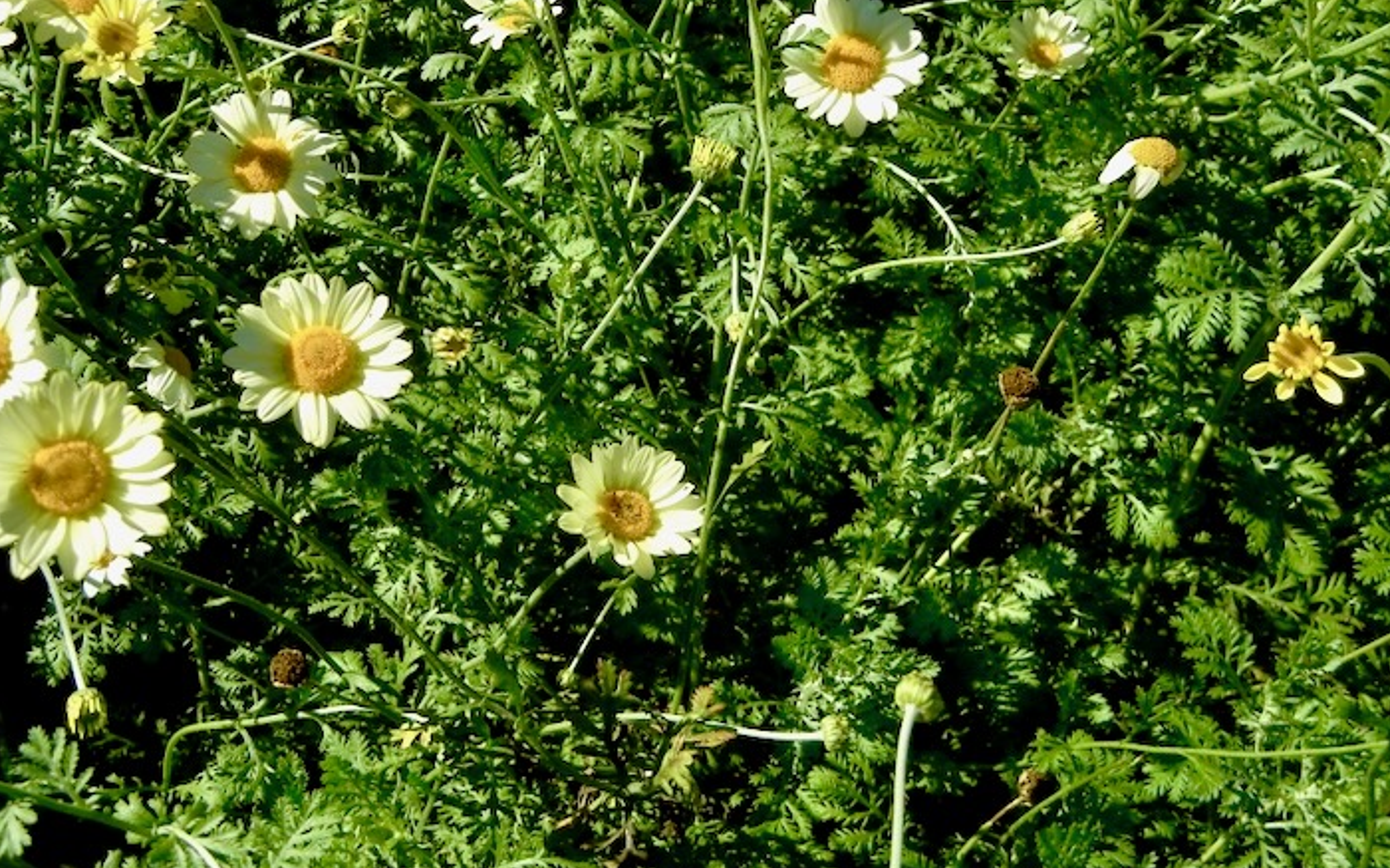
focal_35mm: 63
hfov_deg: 32.5
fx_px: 2386
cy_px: 328
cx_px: 627
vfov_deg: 20.6
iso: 160
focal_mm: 9.3
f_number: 7.8
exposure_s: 1/514
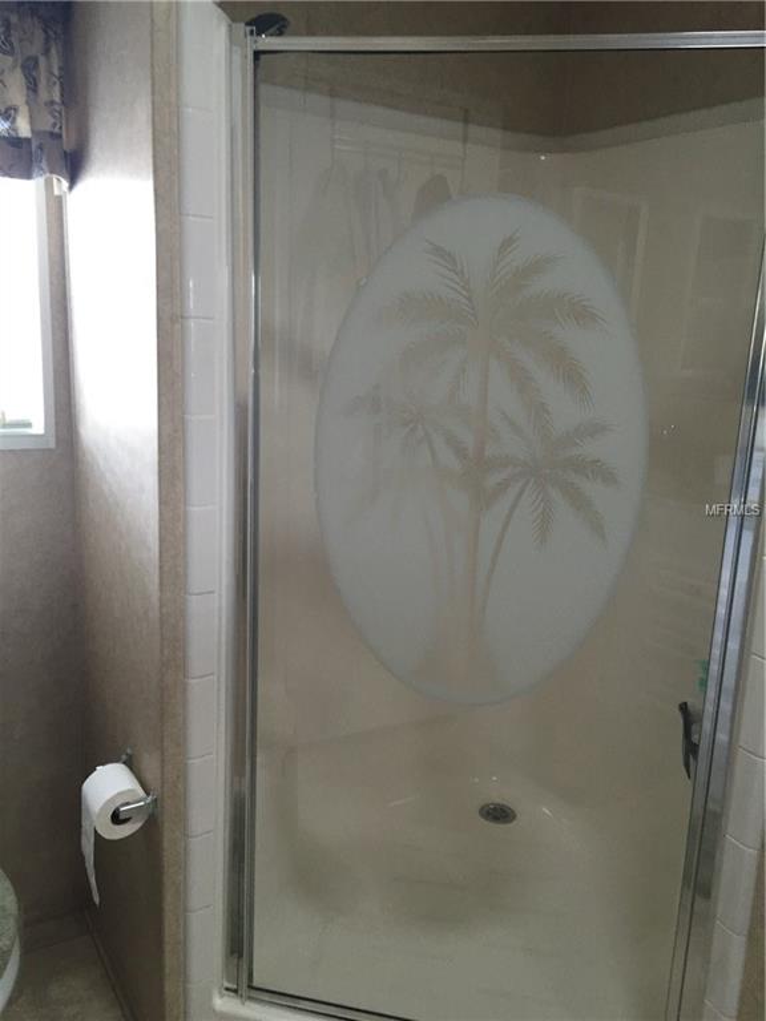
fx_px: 856
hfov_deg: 48.2
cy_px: 510
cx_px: 383
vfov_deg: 61.7
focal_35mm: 29
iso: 100
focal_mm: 4.15
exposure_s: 1/30
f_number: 2.2
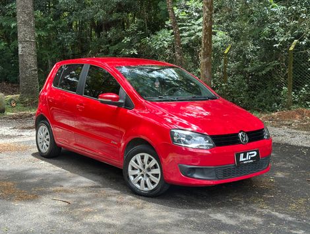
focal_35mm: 48
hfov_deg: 39.6
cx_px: 155
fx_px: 431
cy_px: 117
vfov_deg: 30.3
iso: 64
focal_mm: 6.86
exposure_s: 1/331
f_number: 1.78
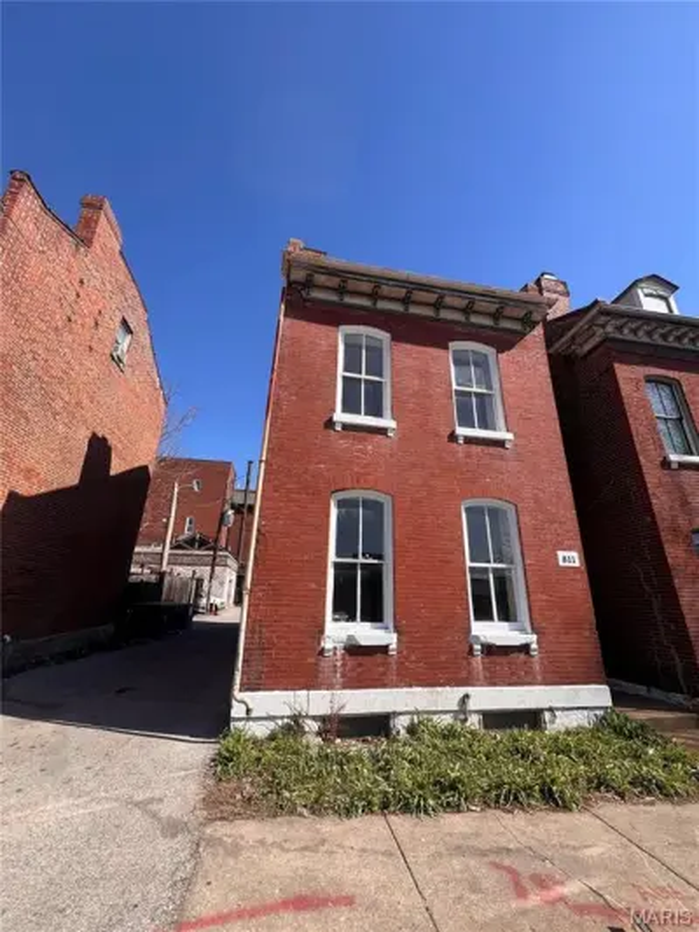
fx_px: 350
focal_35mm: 13
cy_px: 466
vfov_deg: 106.2
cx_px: 350
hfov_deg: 89.9
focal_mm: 1.57
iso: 32
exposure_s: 1/1309
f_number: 1.8
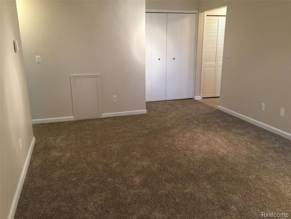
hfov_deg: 61.7
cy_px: 110
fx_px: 244
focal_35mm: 29
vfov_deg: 48.2
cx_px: 146
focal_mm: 4.15
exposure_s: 1/15
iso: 80
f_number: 2.2
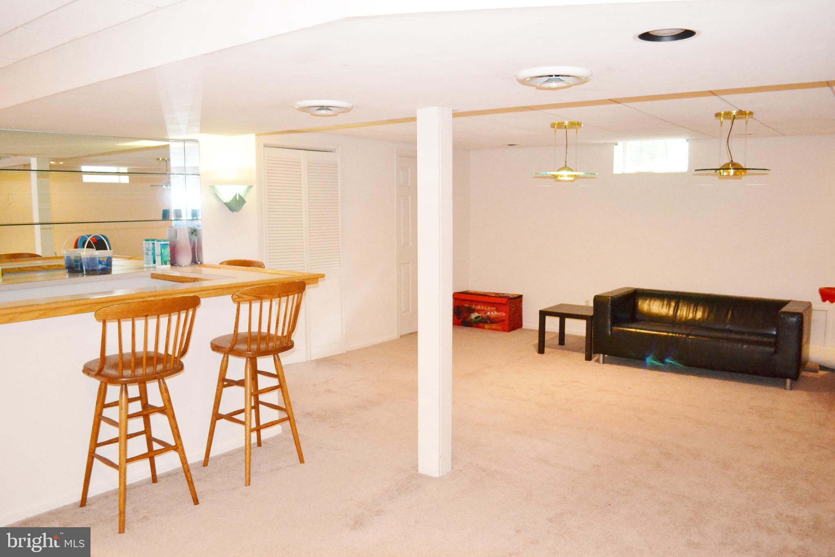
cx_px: 418
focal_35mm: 27
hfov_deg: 67.4
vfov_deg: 47.9
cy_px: 278
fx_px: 626
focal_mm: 18
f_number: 3.5
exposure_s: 1/60
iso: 2200
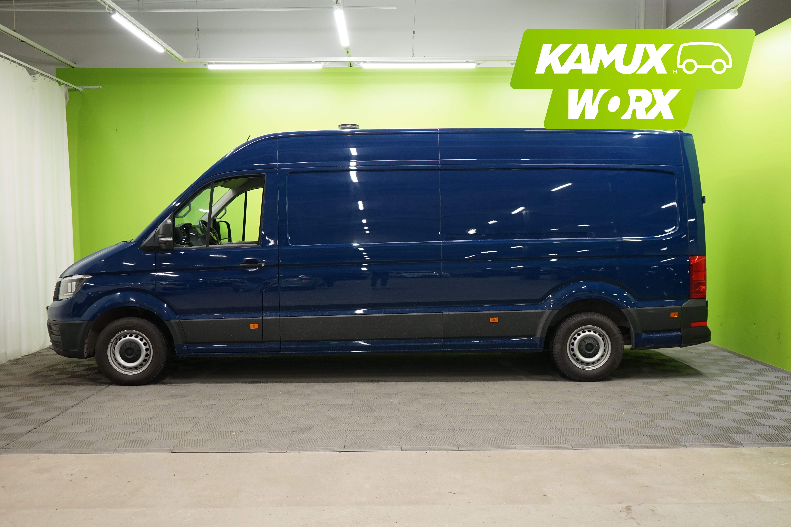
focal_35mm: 32
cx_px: 396
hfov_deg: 58.7
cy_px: 264
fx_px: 703
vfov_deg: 41.1
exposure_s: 1/40
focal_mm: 32
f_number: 5
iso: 800
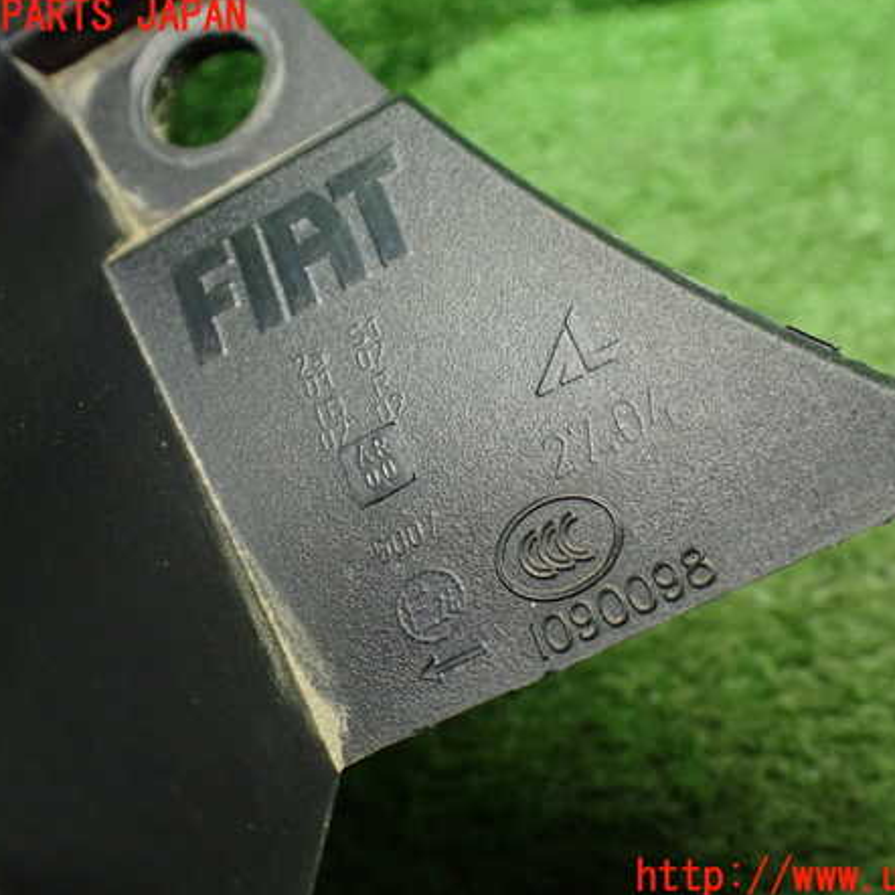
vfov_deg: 46.0
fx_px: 1053
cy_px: 448
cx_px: 486
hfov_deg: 46.0
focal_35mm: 36
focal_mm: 5.4
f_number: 2.3
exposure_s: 1/100
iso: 800
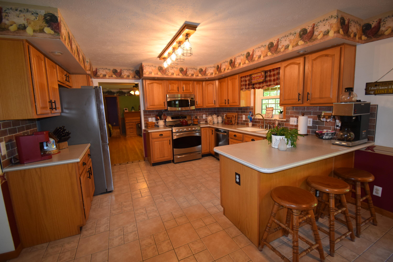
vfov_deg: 77.3
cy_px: 131
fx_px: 164
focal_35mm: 15
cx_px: 196
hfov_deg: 100.4
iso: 800
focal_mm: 10
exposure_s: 1/80
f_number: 4.5
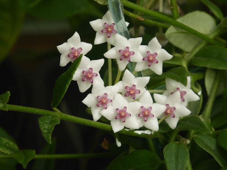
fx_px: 2531
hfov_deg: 5.1
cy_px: 85
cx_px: 114
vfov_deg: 3.9
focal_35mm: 386
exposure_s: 1/80
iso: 160
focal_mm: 62.1
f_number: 6
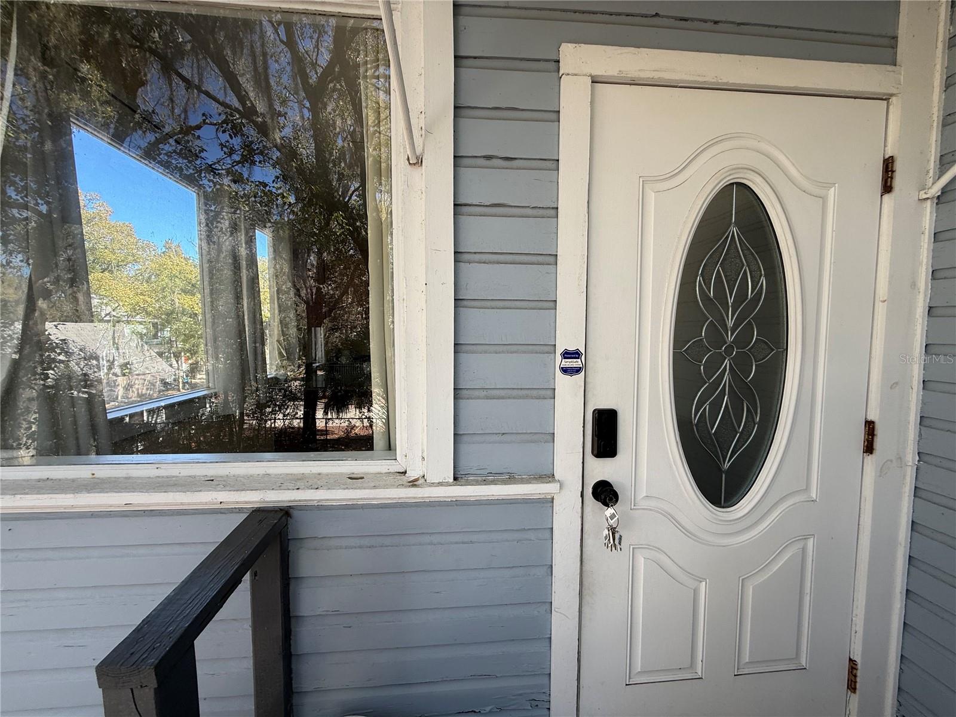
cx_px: 478
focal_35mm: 14
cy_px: 358
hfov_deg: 102.1
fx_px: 387
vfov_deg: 85.7
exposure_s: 1/109
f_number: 2.2
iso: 50
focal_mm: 2.22
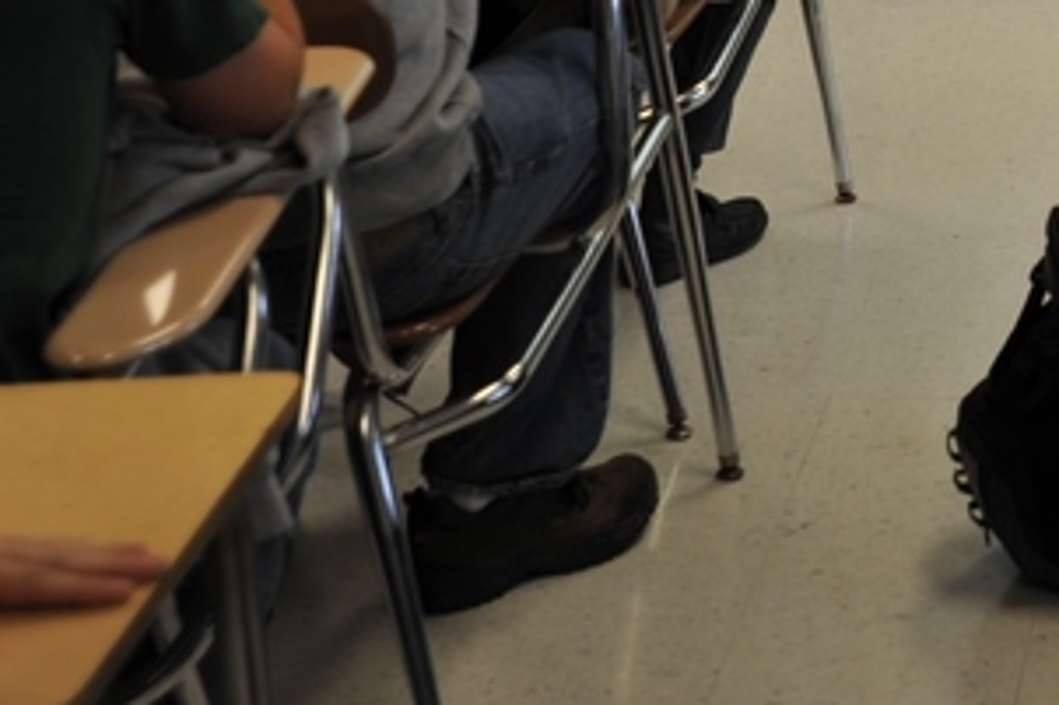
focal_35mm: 116
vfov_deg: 11.2
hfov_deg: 16.6
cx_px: 1424
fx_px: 3410
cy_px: -454
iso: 200
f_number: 2.8
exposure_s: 1/100
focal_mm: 35
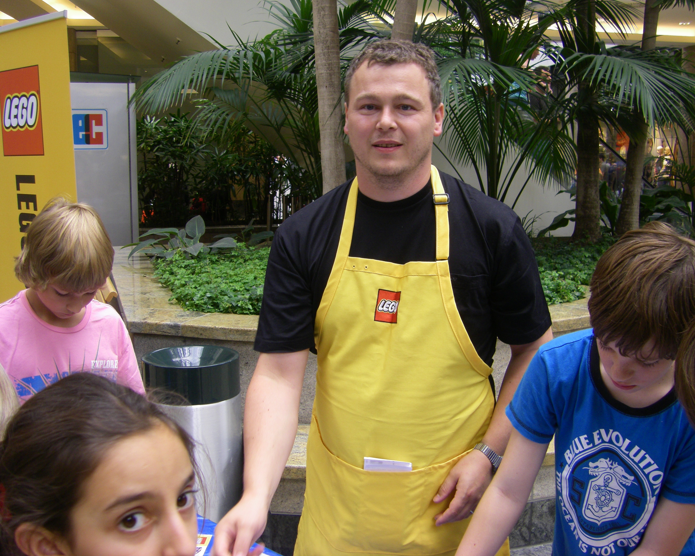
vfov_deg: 37.3
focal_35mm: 40
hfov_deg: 45.8
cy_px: 275
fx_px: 823
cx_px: 357
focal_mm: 6.3
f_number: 3.5
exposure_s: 1/50
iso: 100
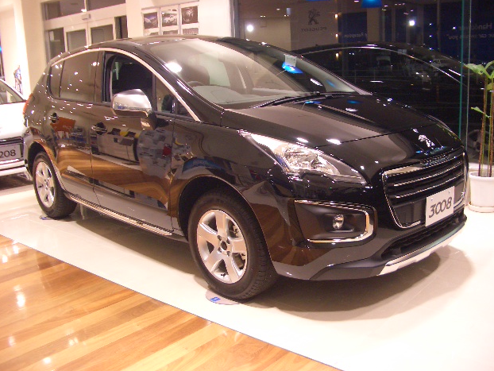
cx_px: 249
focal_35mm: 36
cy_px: 181
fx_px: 514
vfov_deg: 39.7
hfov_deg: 51.3
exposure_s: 1/8
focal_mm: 5.8
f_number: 2.6
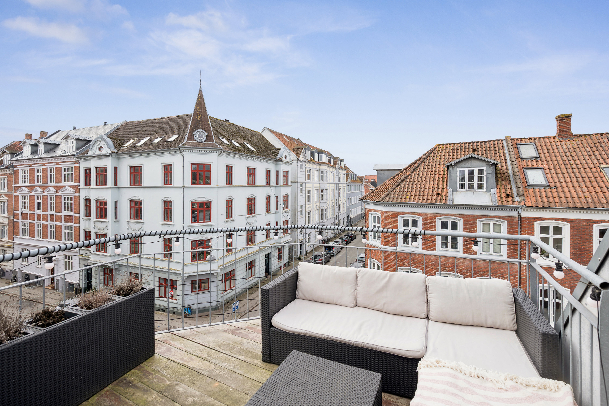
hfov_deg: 95.0
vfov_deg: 72.1
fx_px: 279
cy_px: 203
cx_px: 304
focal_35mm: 16
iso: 80
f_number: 6.3
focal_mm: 16.5
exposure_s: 1/125
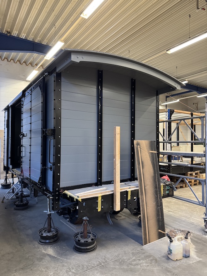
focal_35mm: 24
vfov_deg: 71.6
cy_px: 138
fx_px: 191
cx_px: 104
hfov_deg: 56.8
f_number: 1.78
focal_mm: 6.76
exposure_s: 1/50
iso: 640
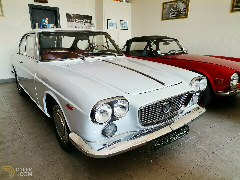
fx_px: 180
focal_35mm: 26
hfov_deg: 67.3
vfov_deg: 53.1
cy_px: 90
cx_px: 120
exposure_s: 1/100
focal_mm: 4.75
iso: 100
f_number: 1.8
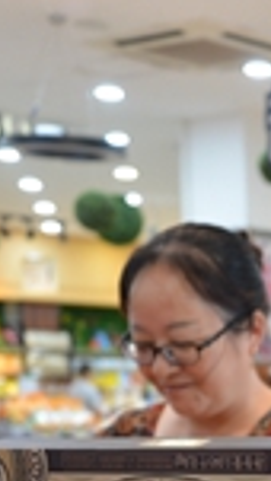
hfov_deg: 10.3
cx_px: 478
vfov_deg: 18.6
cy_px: 527
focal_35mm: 111
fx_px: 1417
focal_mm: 32
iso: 800
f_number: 4
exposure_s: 1/60
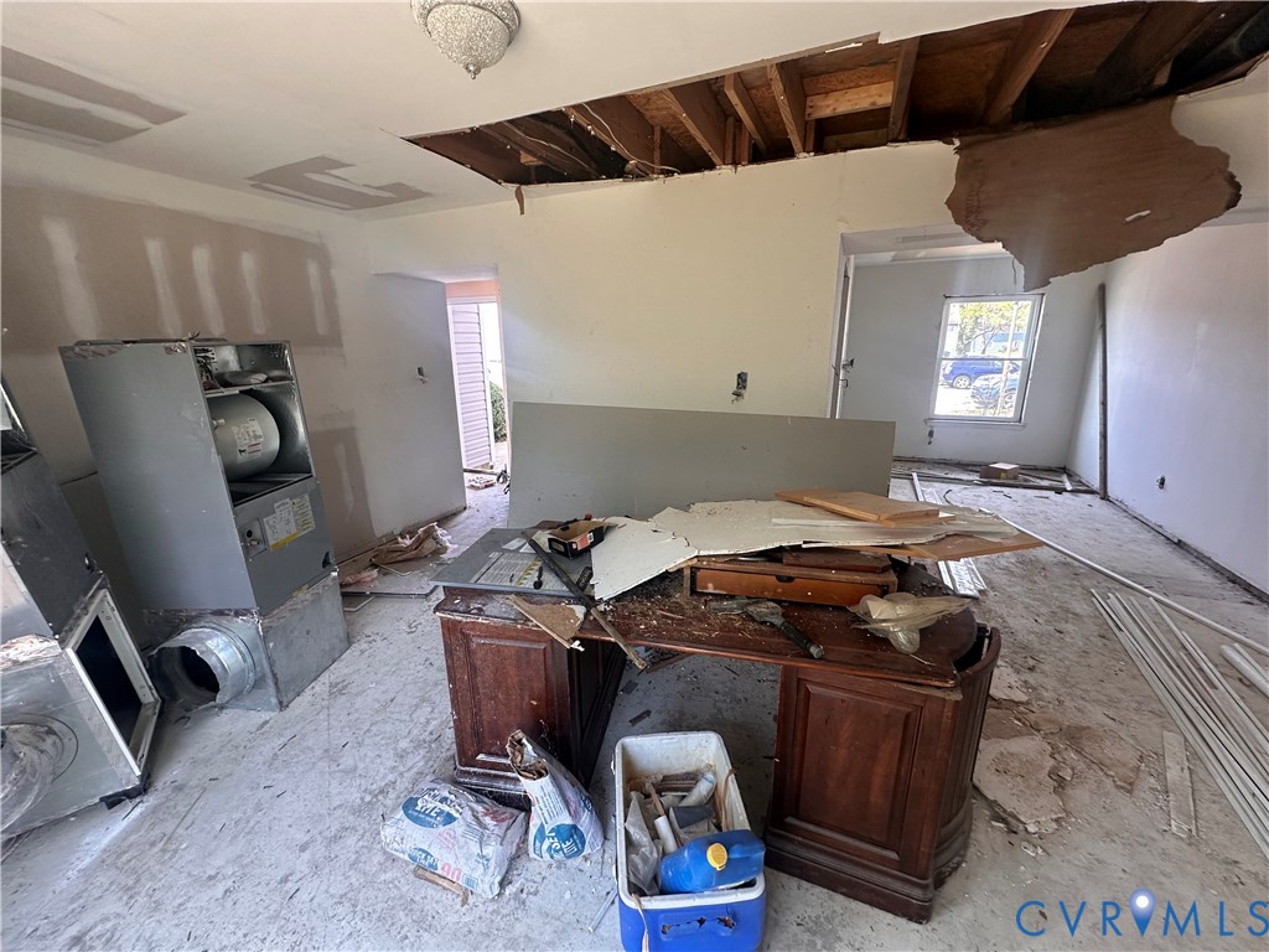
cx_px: 634
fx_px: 513
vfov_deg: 85.7
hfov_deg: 102.1
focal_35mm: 14
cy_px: 476
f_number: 2.2
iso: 125
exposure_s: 1/99
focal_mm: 2.22
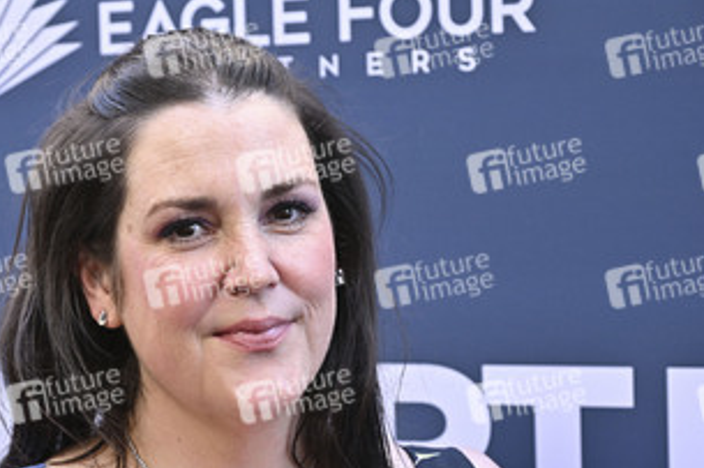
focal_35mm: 127
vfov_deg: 10.8
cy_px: 339
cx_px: 234
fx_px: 2482
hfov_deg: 16.1
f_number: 6.3
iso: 1000
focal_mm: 86
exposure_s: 1/320
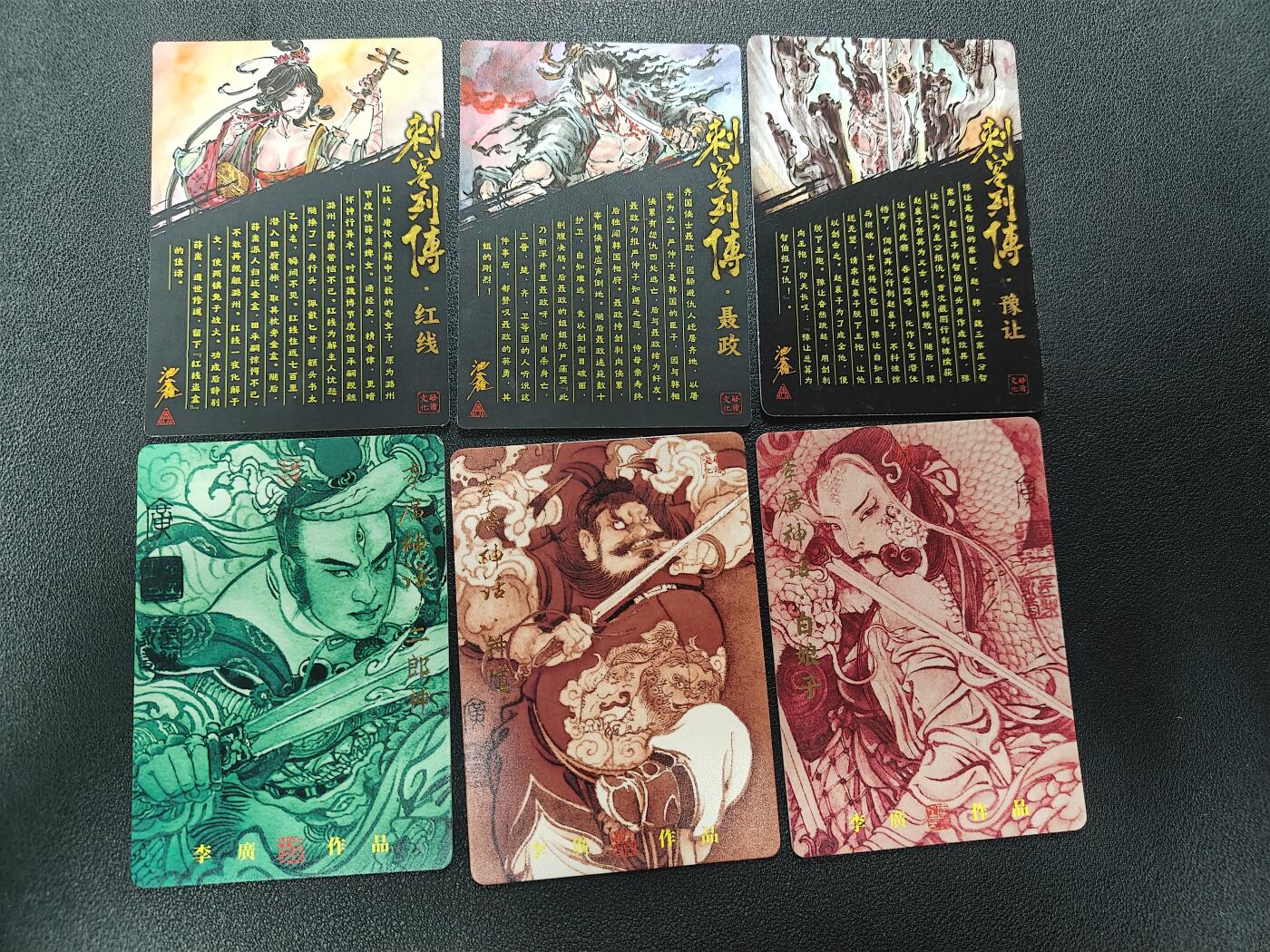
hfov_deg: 71.6
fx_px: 881
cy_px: 476
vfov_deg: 56.8
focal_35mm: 24
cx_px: 635
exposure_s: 1/50
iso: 160
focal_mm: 5.59
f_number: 1.8
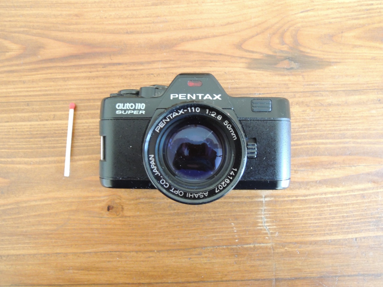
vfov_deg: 56.8
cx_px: 192
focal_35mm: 24
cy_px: 144
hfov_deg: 71.6
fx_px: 266
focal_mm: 4.3
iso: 800
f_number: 3.5
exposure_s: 1/8
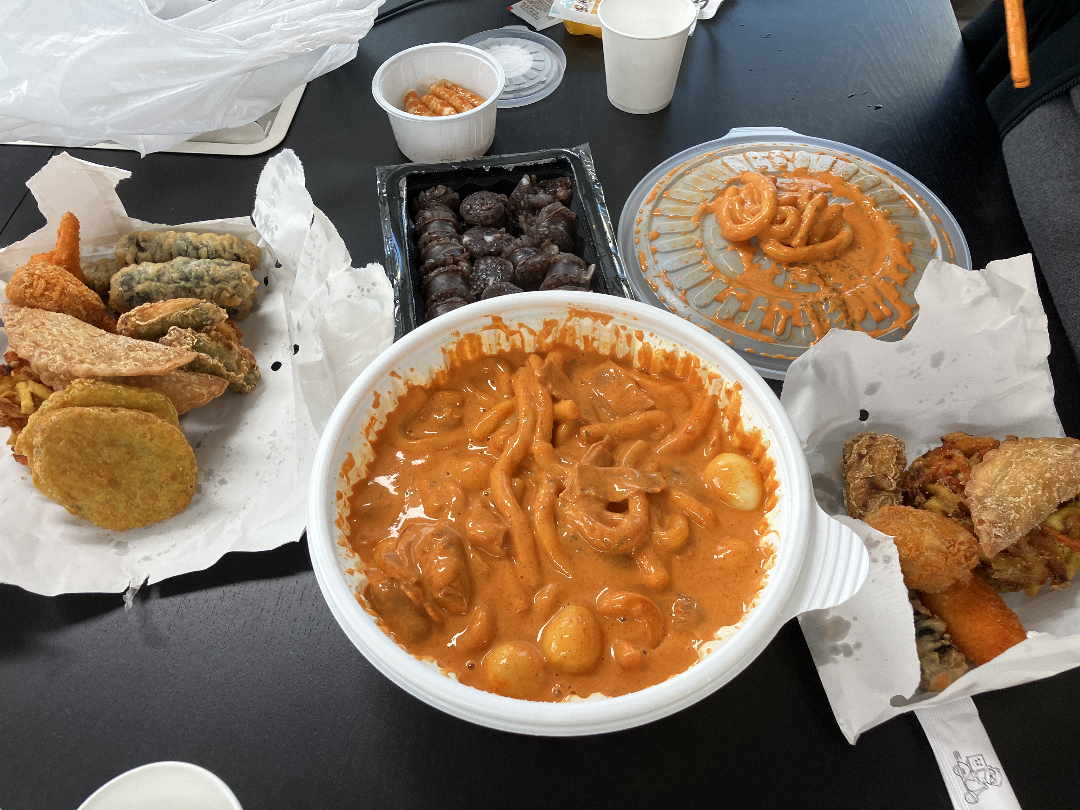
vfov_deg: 49.7
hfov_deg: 63.4
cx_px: 540
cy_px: 405
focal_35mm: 28
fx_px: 874
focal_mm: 3.99
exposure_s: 1/60
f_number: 1.8
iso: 50
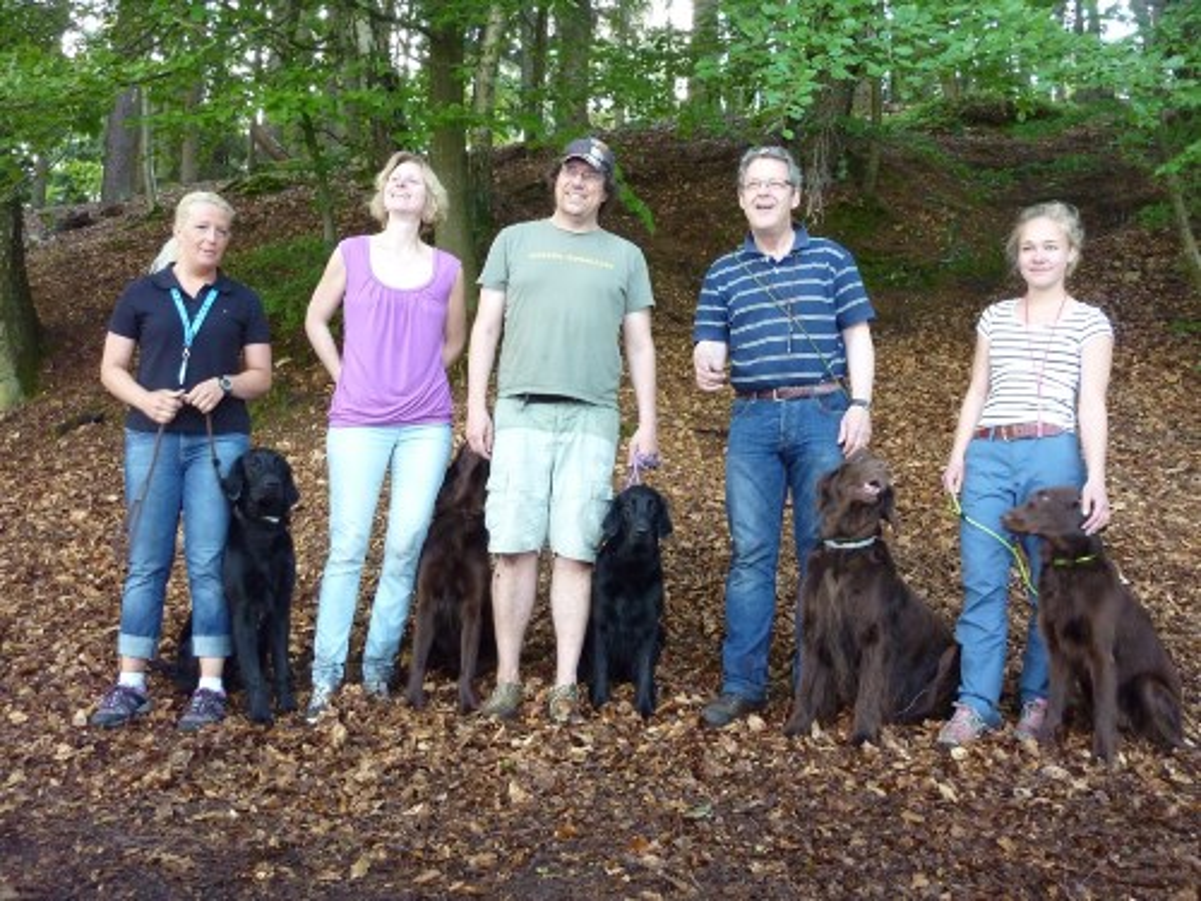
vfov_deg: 40.7
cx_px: 600
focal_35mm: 35
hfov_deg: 52.6
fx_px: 1214
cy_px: 450
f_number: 3.5
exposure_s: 1/30
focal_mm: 5.7
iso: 400
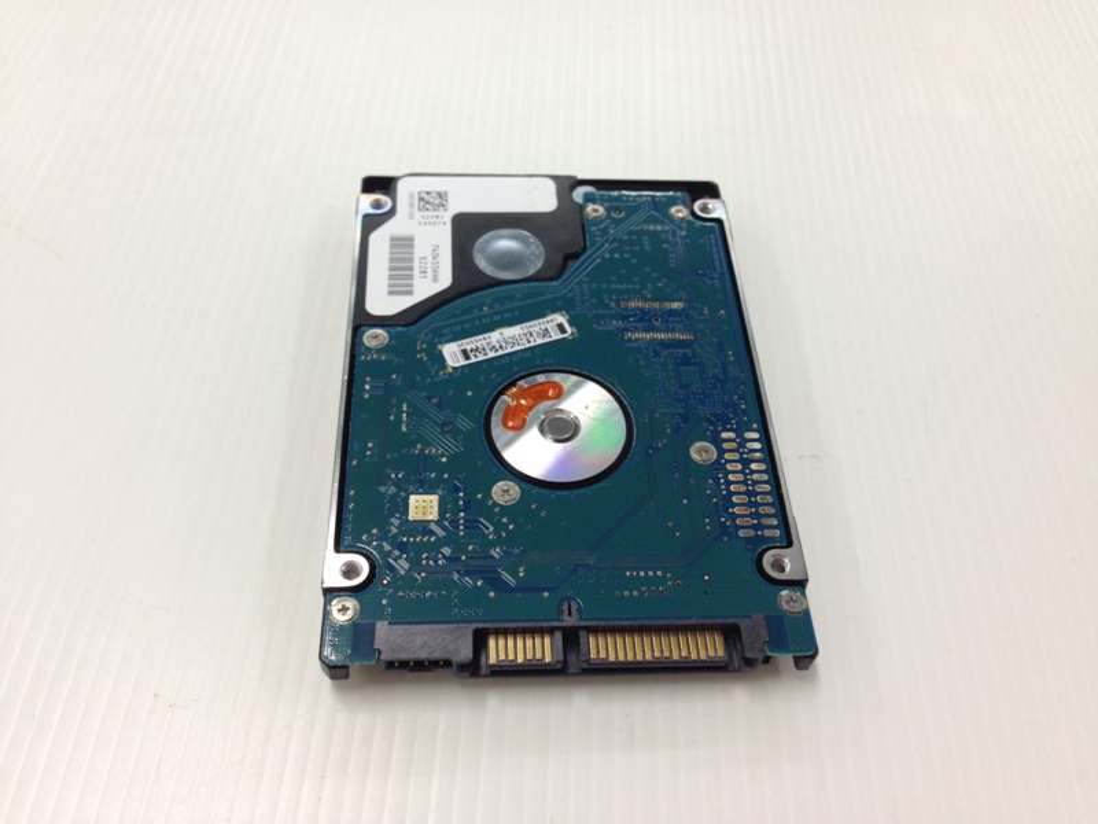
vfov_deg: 42.9
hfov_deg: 55.4
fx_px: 1047
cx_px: 549
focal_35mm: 33
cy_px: 412
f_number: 2.4
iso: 50
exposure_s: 1/20
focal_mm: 4.12
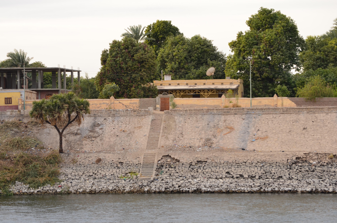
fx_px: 1471
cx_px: 168
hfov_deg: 13.1
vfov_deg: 8.7
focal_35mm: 158
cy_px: 112
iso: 200
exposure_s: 1/125
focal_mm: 105
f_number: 11
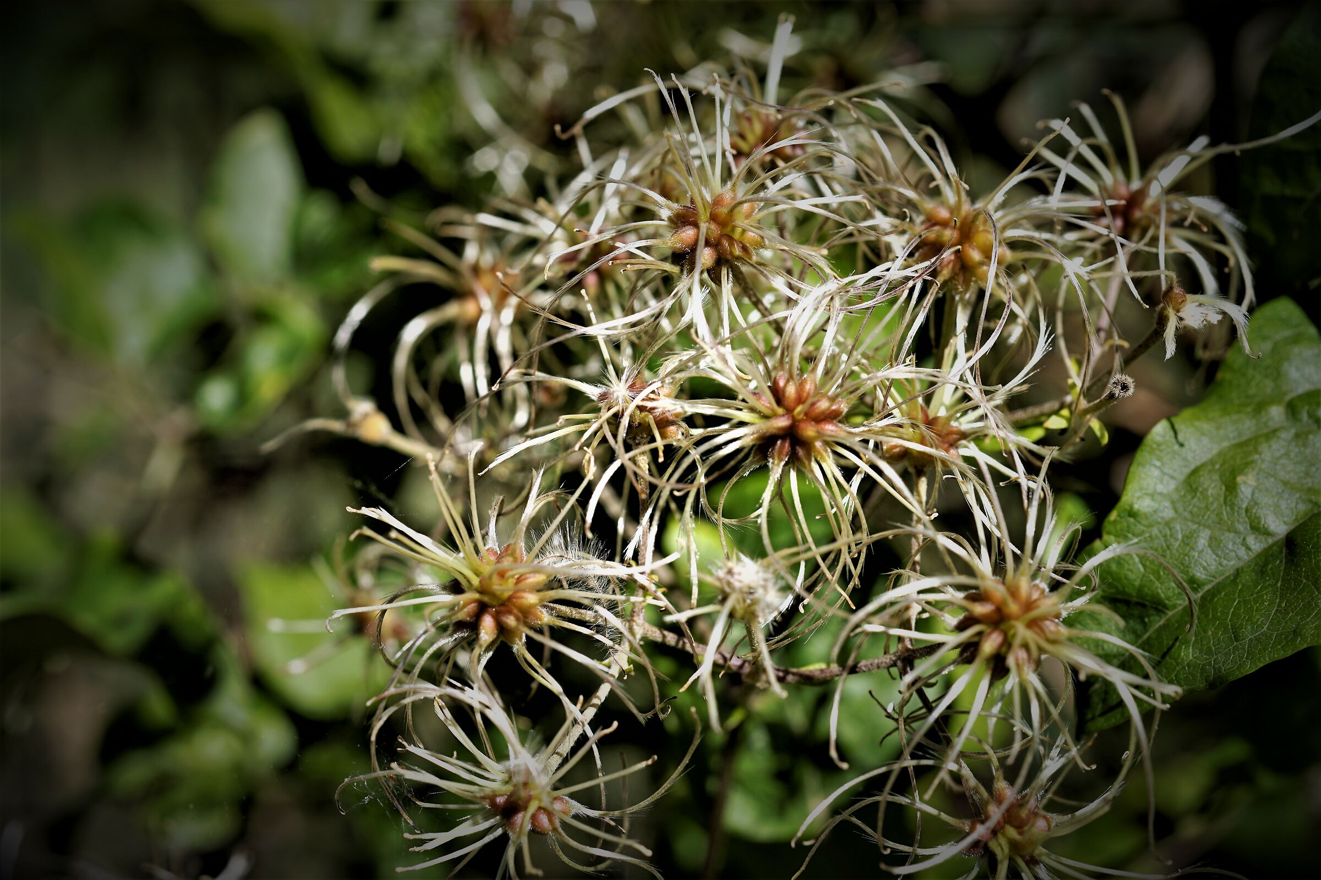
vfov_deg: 27.0
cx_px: 660
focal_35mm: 50
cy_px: 440
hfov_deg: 39.6
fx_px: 1835
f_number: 6.3
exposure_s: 1/200
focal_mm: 50
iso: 100
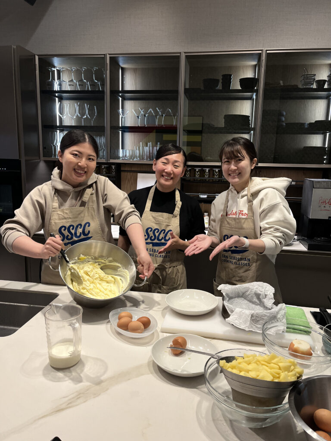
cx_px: 166
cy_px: 220
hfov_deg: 53.1
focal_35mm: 26
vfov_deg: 67.3
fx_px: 331
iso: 125
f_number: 1.6
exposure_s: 1/100
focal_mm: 5.1
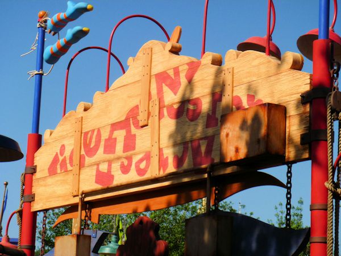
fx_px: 1172
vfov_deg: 12.5
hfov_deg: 16.6
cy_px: 128
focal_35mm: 119
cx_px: 170
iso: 80
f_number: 7.1
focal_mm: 21.2
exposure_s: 1/400
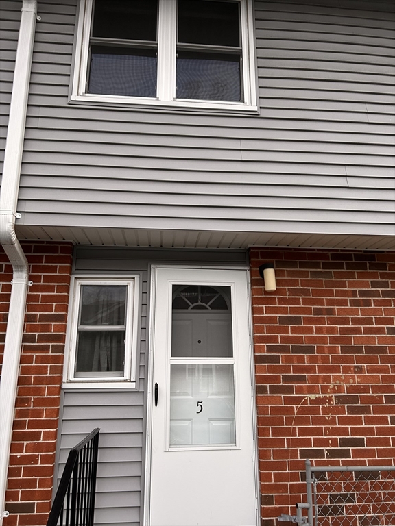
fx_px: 396
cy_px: 263
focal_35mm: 26
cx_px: 198
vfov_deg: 67.3
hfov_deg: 53.1
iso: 200
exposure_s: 1/60
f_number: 1.5
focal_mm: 5.7
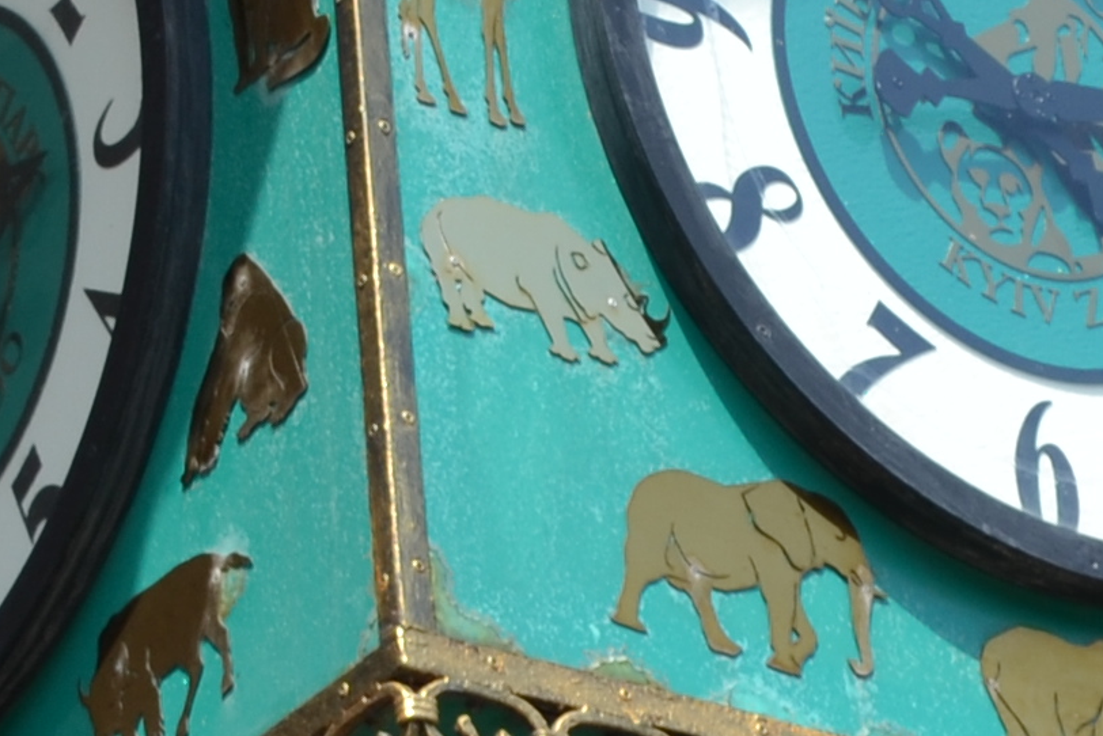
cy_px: 244
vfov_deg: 4.6
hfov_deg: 6.9
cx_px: 488
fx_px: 9128
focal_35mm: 298
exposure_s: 1/200
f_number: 7.1
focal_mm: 35
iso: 100
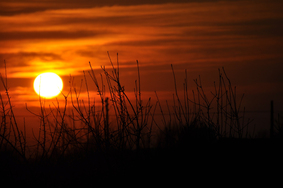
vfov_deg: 3.4
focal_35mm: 405
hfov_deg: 5.1
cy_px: 94
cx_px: 142
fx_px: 3180
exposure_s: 1/2500
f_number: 6.3
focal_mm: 270
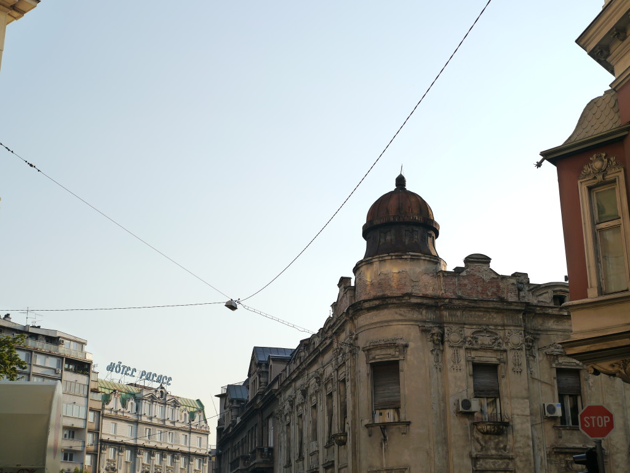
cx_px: 315
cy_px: 236
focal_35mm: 50
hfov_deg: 38.2
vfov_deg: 29.1
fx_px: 910
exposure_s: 1/800
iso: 160
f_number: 4
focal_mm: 25
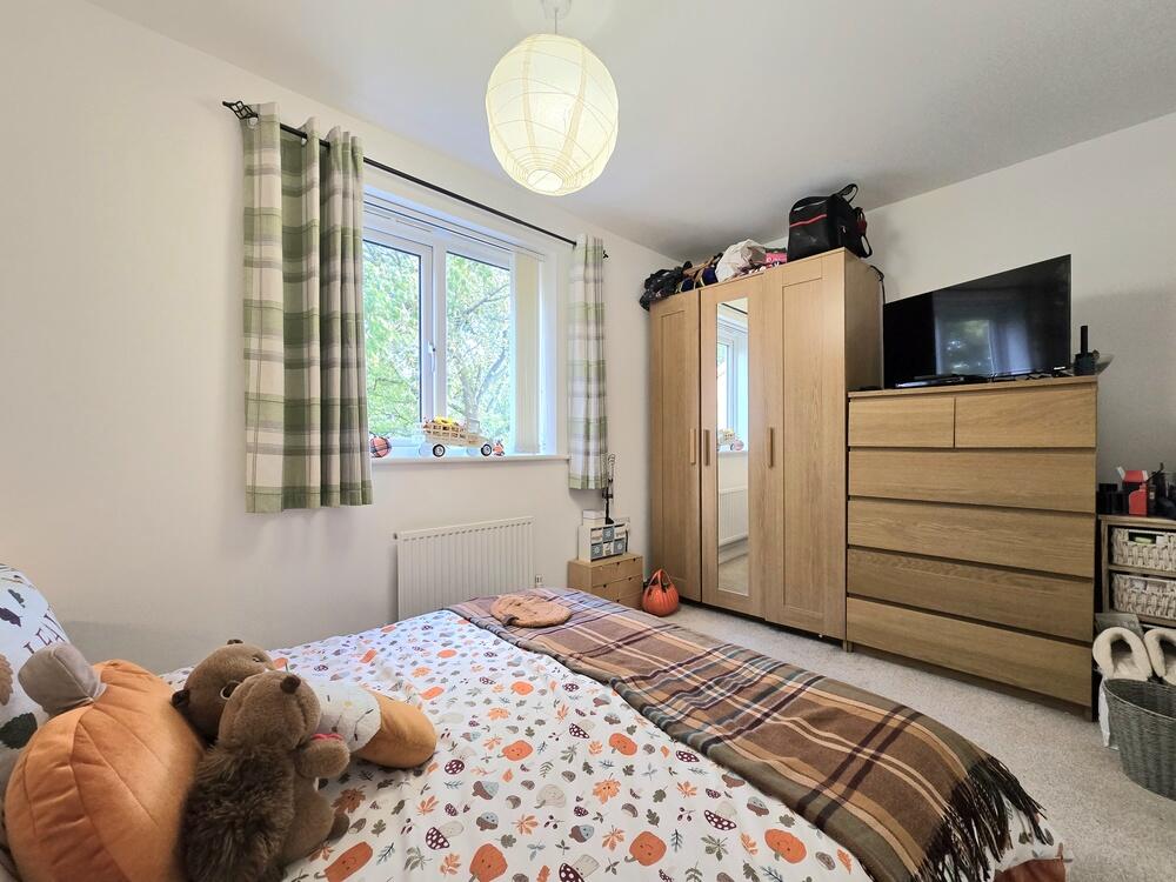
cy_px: 441
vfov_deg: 89.9
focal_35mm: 13
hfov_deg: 106.2
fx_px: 442
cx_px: 588
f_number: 2.2
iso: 160
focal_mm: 2.2
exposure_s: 1/50.3
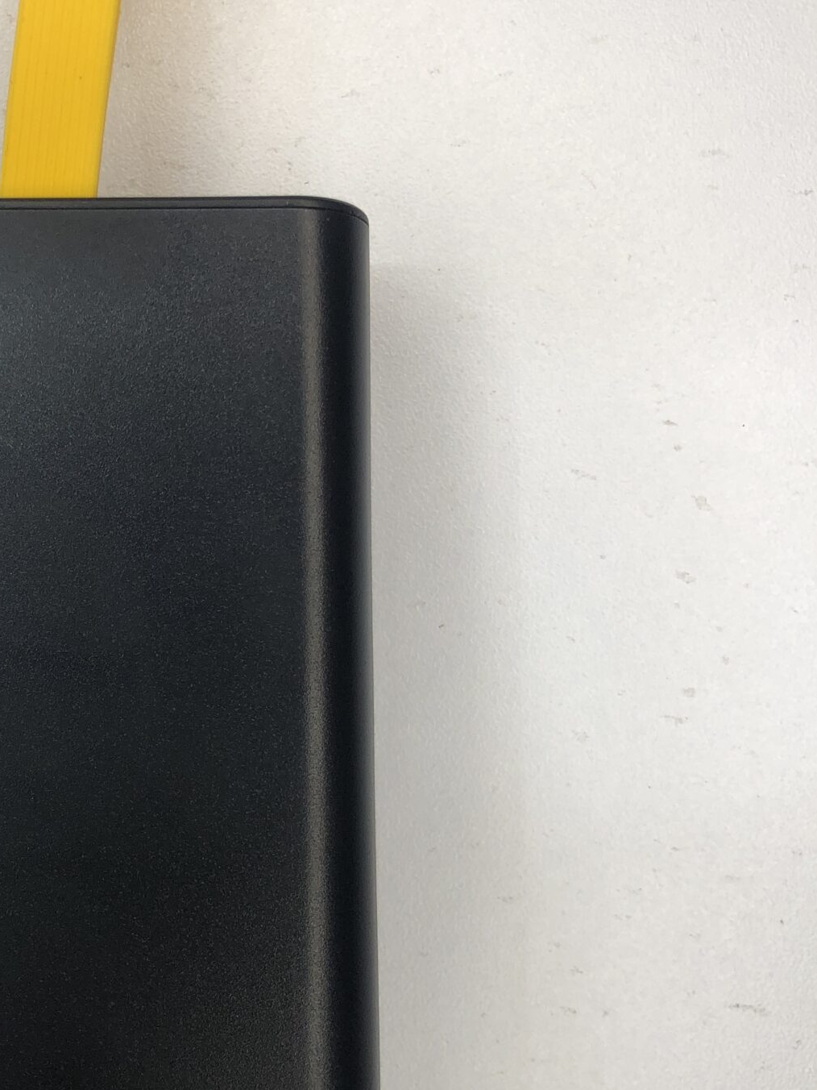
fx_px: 1668
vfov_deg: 36.1
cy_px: 619
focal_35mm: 53
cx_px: 53
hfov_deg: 26.4
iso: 25
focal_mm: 4
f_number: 1.8
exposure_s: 1/247
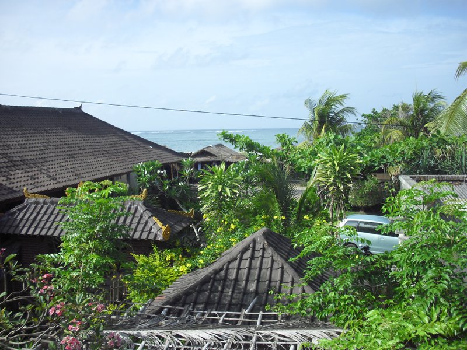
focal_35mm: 38
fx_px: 513
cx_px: 234
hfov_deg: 49.0
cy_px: 175
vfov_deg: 37.7
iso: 100
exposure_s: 1/160
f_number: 8
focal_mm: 6.2
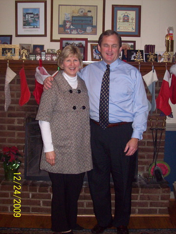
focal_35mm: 45
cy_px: 117
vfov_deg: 42.1
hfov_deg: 32.2
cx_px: 88
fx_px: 305
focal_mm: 7.6
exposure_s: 1/73.6
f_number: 3
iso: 200
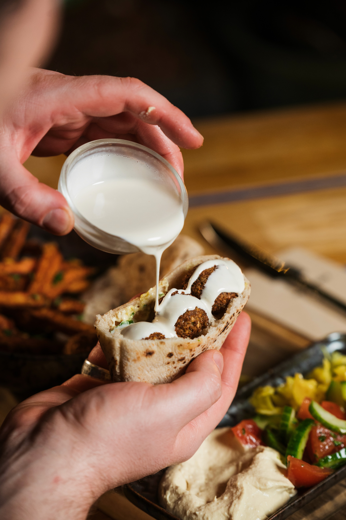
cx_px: 173
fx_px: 2526
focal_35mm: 175
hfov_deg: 7.8
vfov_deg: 11.8
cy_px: 260
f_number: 4
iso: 1600
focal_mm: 175
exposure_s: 1/400
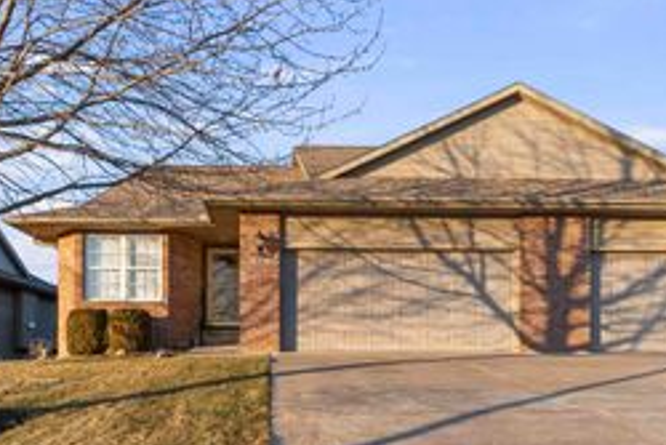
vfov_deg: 46.3
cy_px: 262
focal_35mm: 28
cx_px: 285
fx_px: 518
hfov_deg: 65.1
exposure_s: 1/60
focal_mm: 14
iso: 125
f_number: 8
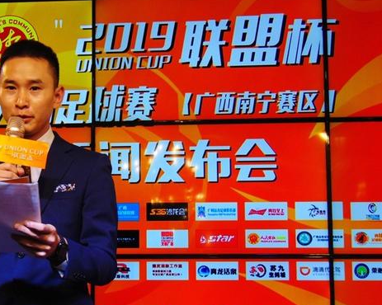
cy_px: 157
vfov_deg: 16.9
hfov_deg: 20.9
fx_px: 1028
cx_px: 104
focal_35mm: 91
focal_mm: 10.8
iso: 100
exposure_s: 1/30
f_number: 3.6
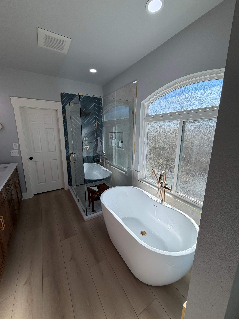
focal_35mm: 14
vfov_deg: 102.1
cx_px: 120
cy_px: 160
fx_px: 129
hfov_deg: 85.7
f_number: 2.2
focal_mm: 2.22
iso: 50
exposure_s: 1/502
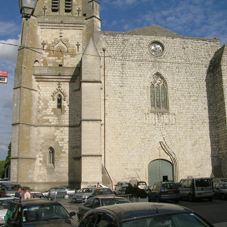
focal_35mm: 42
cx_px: 115
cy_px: 113
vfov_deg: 40.0
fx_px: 312
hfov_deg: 40.0
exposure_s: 1/812
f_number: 4.8
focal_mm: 5.4
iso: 50
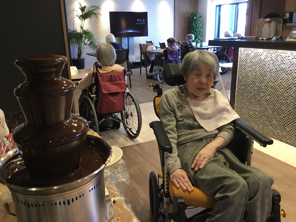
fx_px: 265
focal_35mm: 31
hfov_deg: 58.4
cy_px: 111
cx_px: 148
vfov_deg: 45.4
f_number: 2.4
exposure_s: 1/30
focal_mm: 3.3
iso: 125
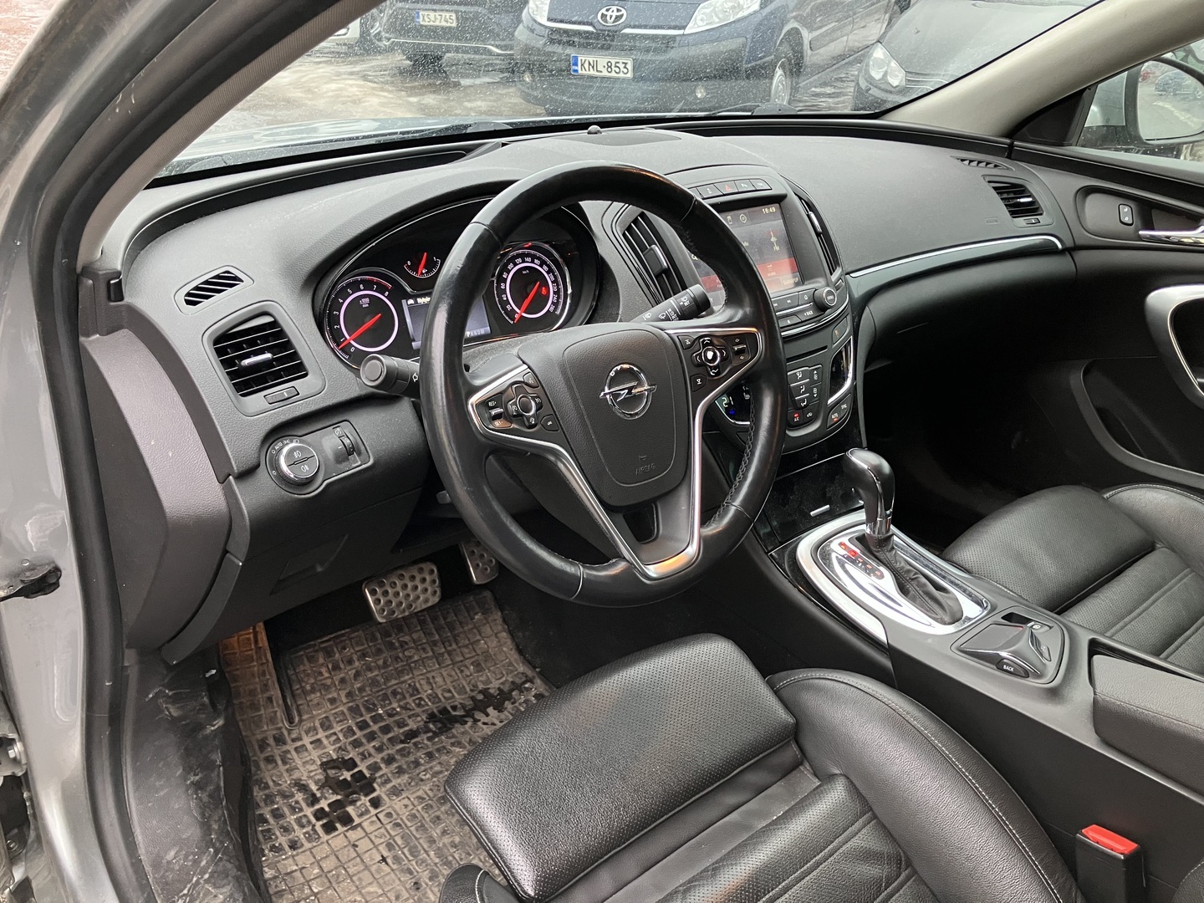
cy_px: 452
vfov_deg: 49.7
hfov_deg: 63.4
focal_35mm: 28
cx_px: 602
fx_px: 974
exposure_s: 1/60
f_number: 1.8
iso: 250
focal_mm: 3.99
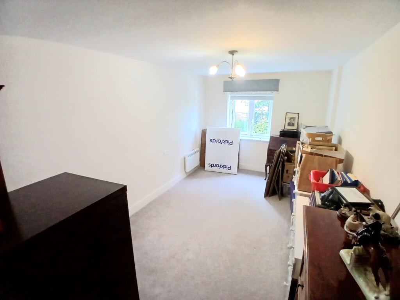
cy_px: 150
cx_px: 200
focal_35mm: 17
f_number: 2.2
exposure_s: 1/33
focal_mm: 1.4
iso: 200
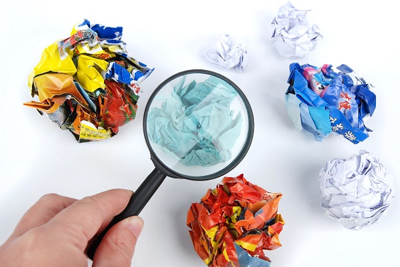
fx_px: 584
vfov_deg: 25.8
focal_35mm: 52
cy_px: 134
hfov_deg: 37.8
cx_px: 200
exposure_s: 1/125
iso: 100
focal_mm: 35
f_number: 11
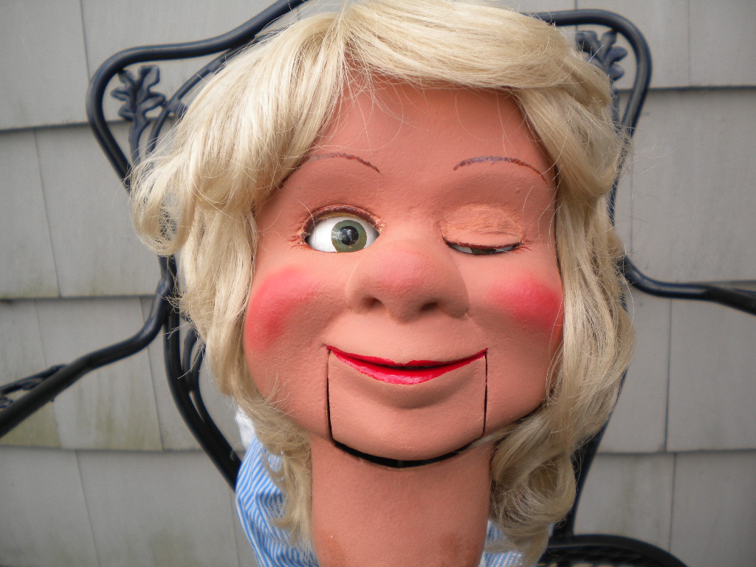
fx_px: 764
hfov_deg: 52.6
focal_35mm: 35
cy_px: 284
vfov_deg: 40.7
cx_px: 378
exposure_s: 1/133
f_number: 3.1
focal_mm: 6.3
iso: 80
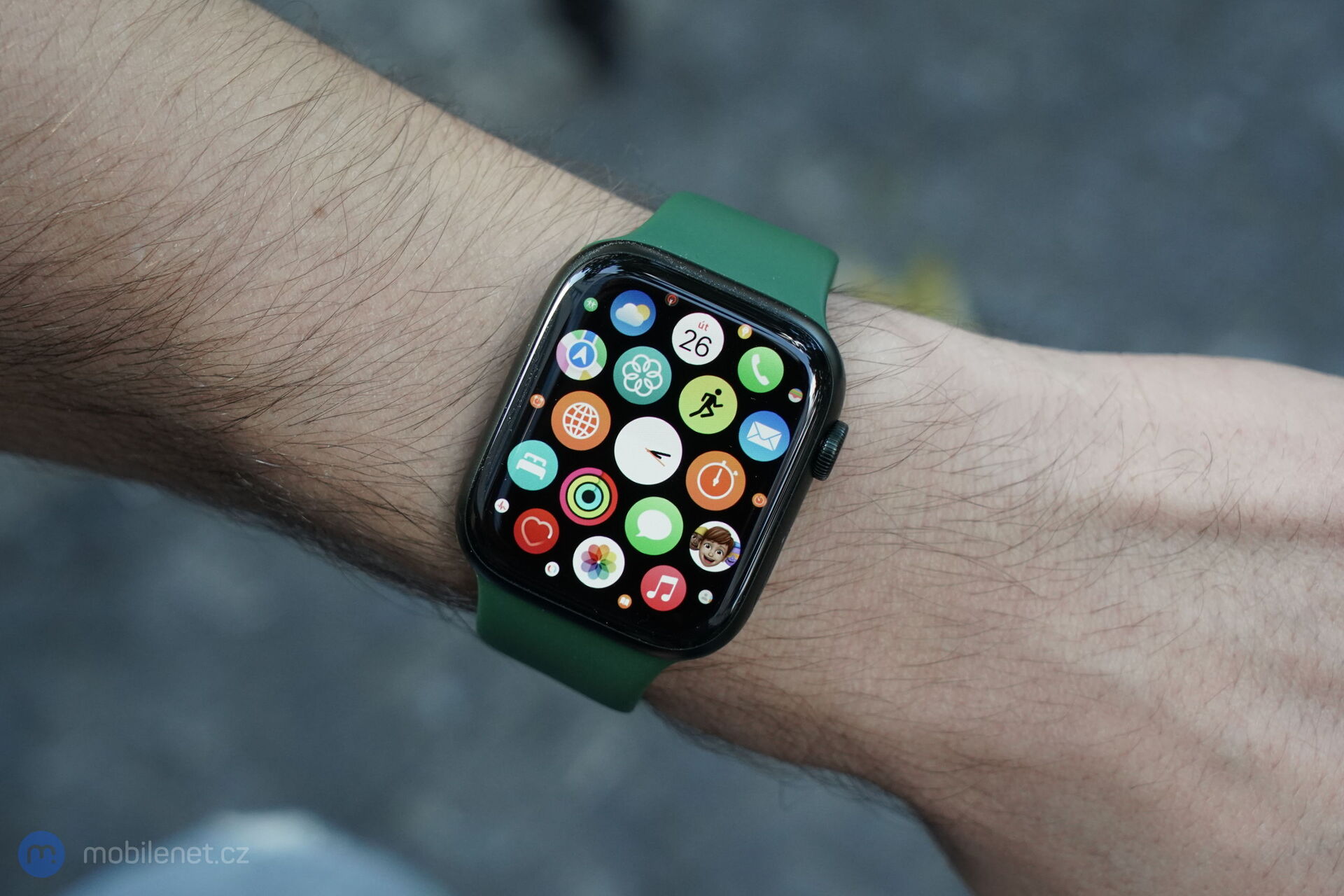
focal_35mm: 70
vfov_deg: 19.5
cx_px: 672
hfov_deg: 28.8
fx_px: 2613
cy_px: 448
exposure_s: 1/200
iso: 3200
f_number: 8
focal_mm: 70
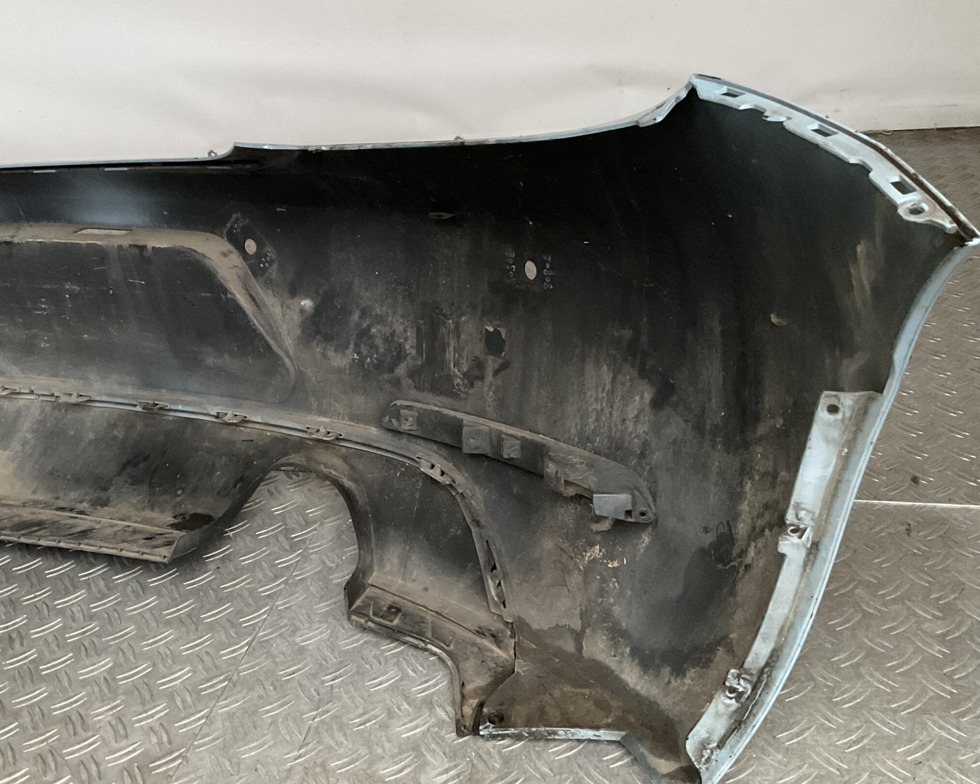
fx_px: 1044
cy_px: 371
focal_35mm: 36
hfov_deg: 50.0
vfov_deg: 41.1
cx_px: 404
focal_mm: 3
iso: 400
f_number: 1.8
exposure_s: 1/25
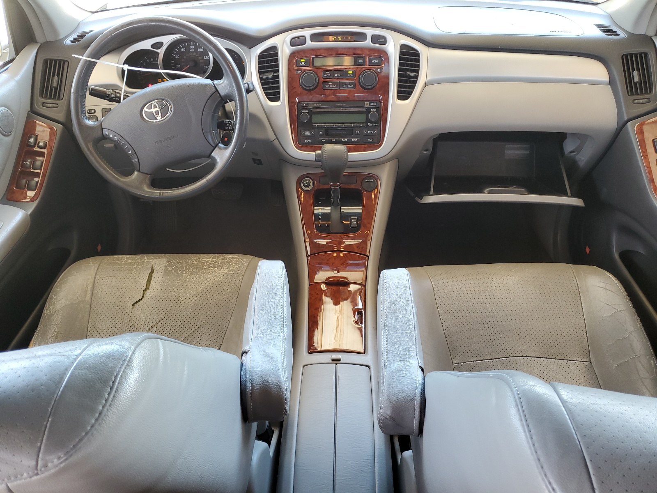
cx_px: 328
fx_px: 493
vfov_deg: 53.1
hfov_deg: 67.3
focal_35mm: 26
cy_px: 246
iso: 65
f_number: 1.5
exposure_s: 1/60.2
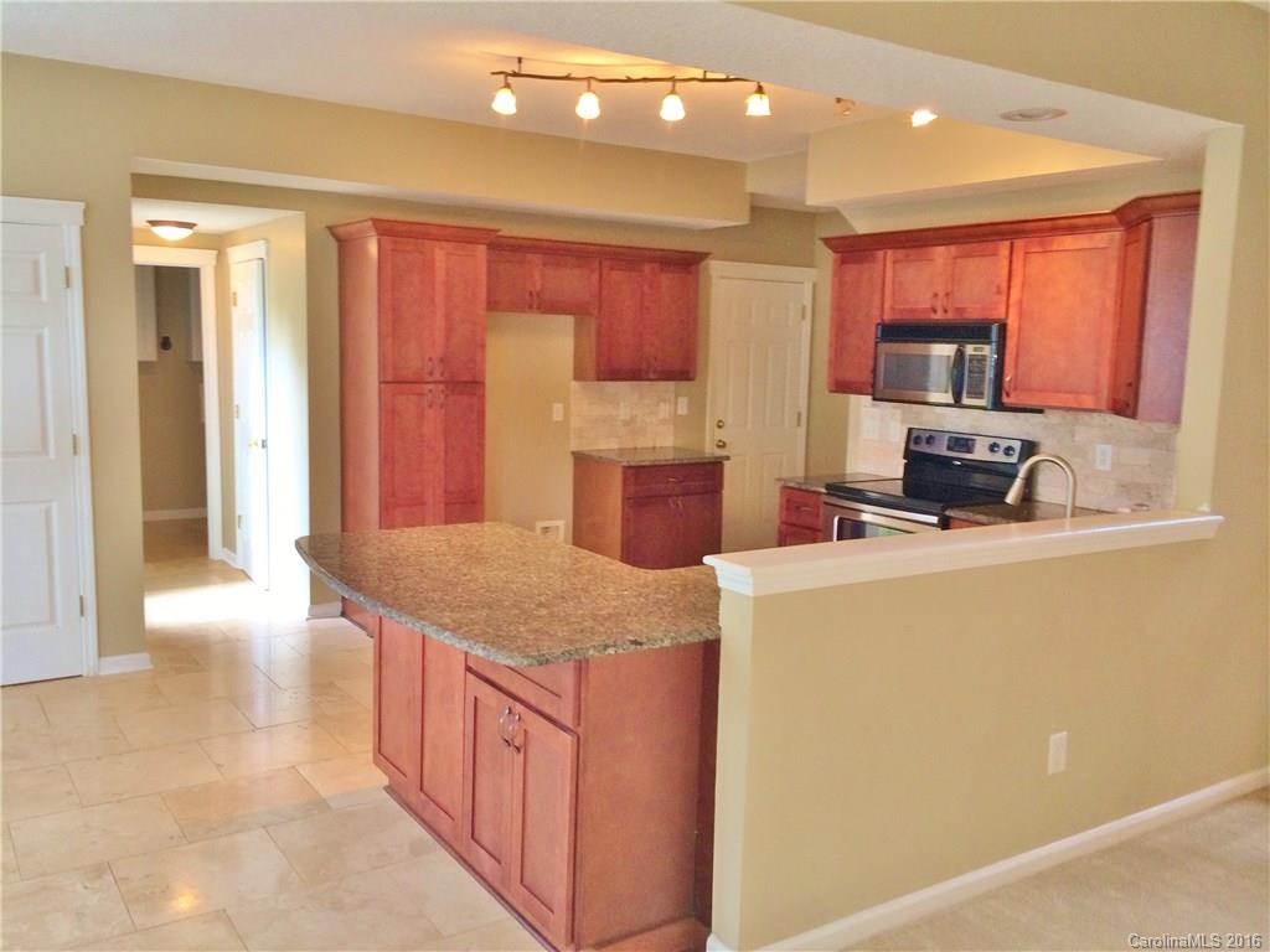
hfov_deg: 60.0
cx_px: 635
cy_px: 476
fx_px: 1101
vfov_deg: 46.8
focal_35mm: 30
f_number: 2.2
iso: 80
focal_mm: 4.12
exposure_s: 1/30
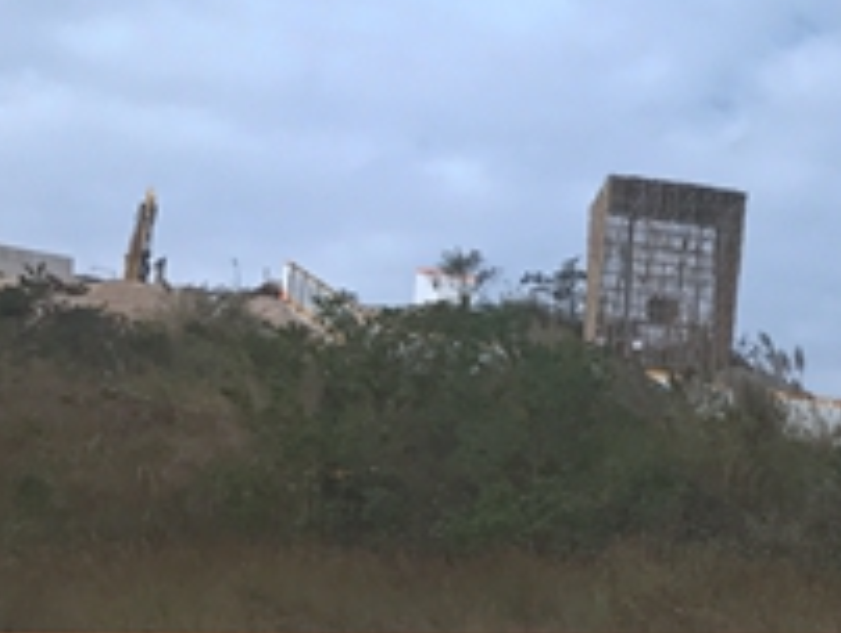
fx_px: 2019
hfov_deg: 21.0
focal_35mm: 83
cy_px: 479
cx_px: 1137
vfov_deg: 17.7
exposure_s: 1/2817
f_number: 1.8
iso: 20
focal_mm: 3.99
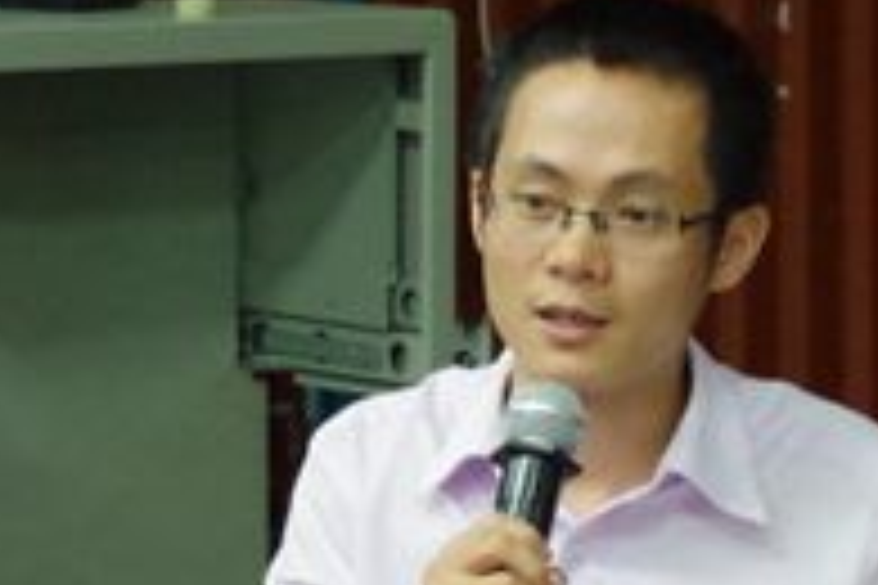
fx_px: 5121
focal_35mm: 210
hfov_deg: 9.8
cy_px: 470
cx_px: 657
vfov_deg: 6.5
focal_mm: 55
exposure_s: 1/30
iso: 3200
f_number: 5.6
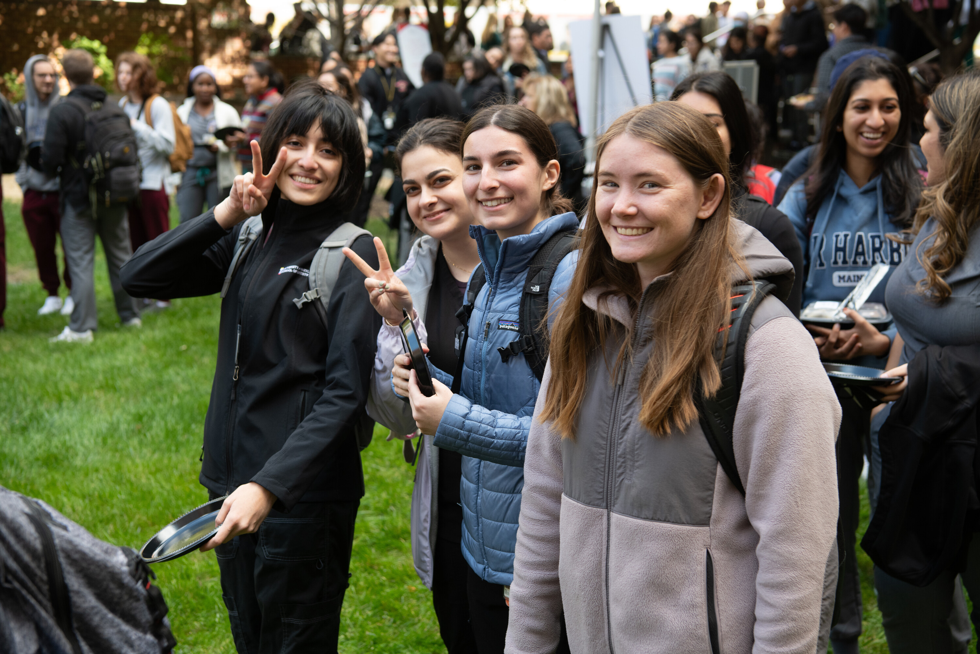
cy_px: 327
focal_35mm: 56
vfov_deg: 24.2
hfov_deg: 35.6
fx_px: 1524
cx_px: 490
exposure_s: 1/320
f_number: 5
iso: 500
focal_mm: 56
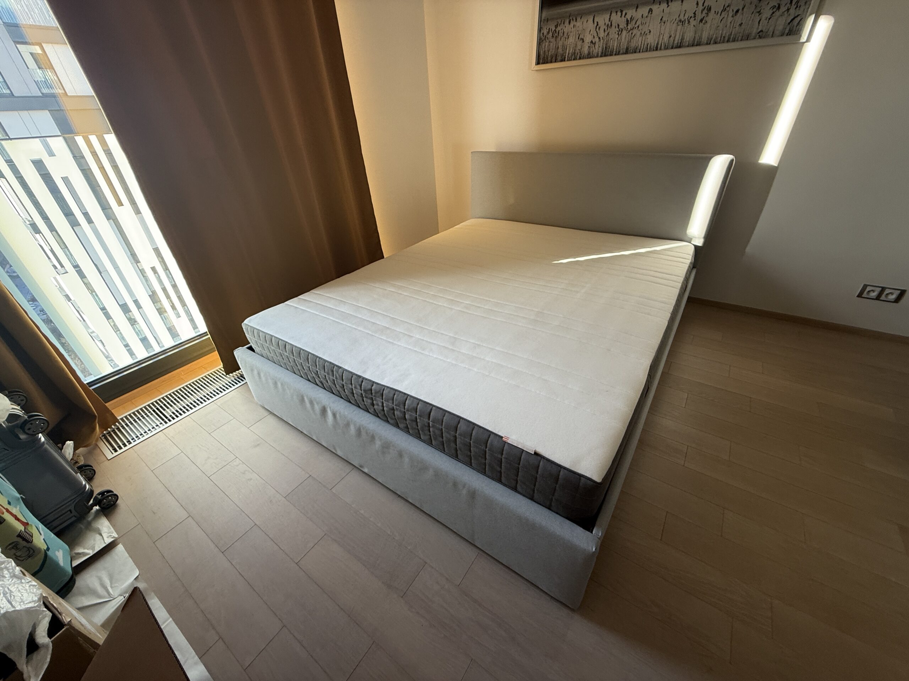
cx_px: 454
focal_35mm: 14
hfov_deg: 102.1
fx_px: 368
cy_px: 340
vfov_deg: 85.7
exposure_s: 1/99
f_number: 2.2
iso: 100
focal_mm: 2.22
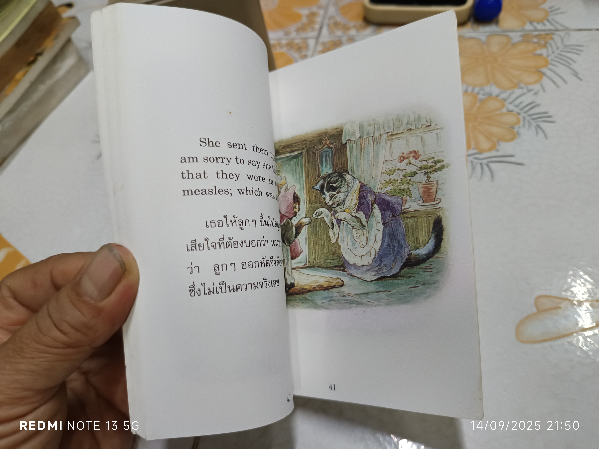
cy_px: 224
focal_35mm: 24
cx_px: 300
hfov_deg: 71.6
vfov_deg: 56.8
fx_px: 415
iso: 1212
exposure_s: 1/50
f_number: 1.7
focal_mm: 5.31
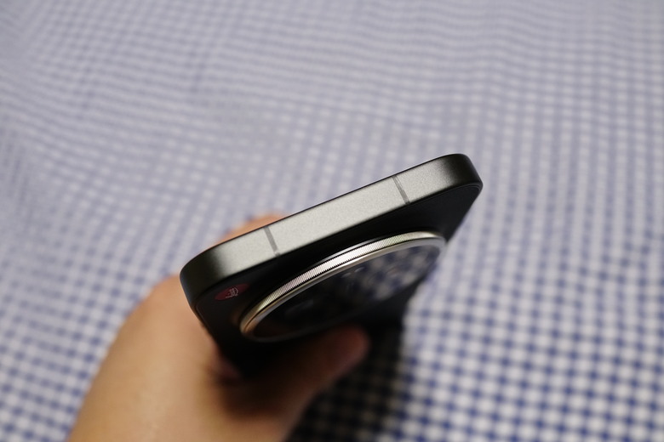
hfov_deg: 54.4
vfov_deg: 37.9
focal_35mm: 35
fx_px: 646
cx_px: 332
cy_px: 221
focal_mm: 35
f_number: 4
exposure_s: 1/125
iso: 3200
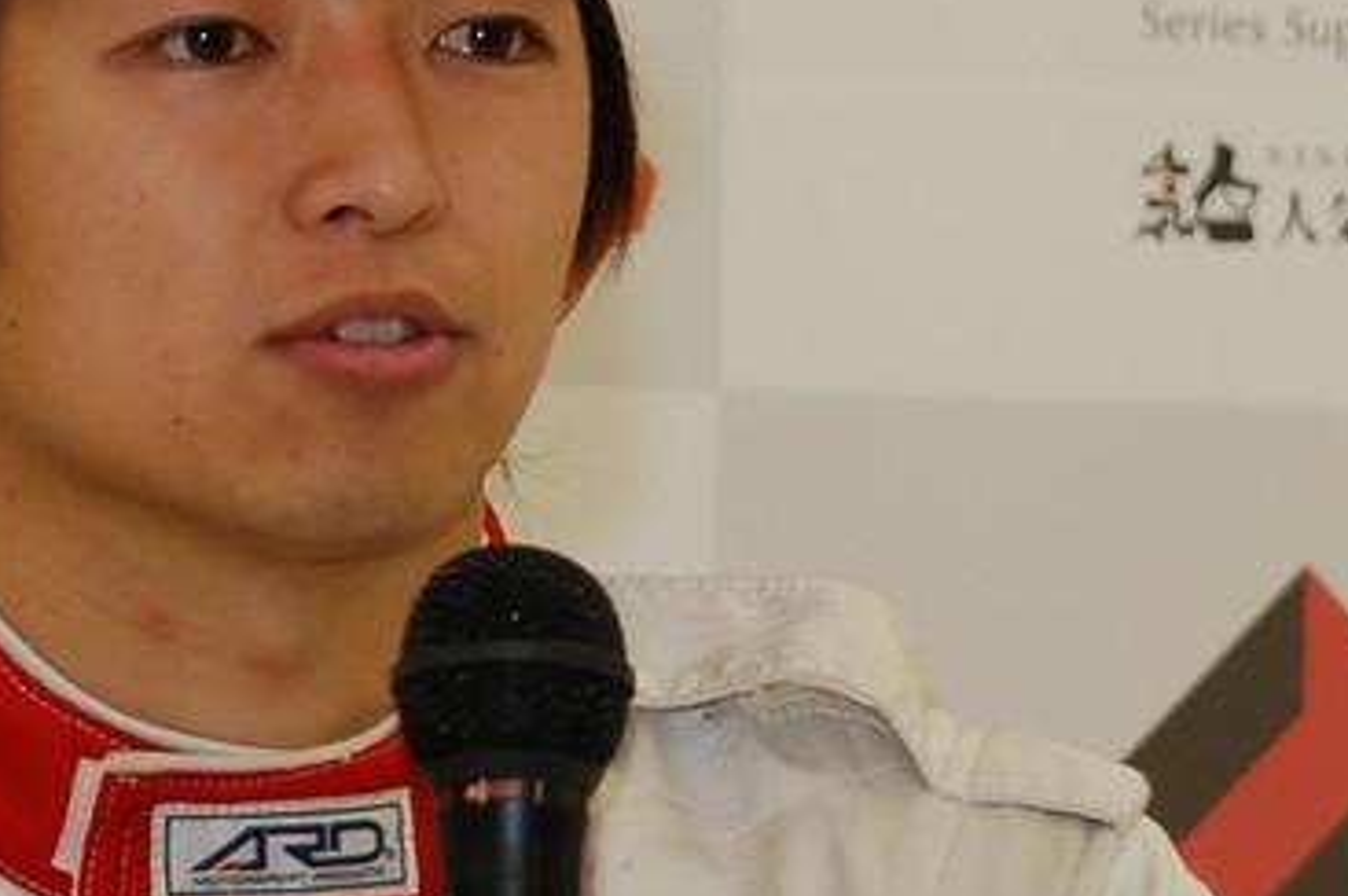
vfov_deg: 6.2
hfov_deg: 9.3
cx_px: 286
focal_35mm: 221
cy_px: 268
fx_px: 8267
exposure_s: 1/60
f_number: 4
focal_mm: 75
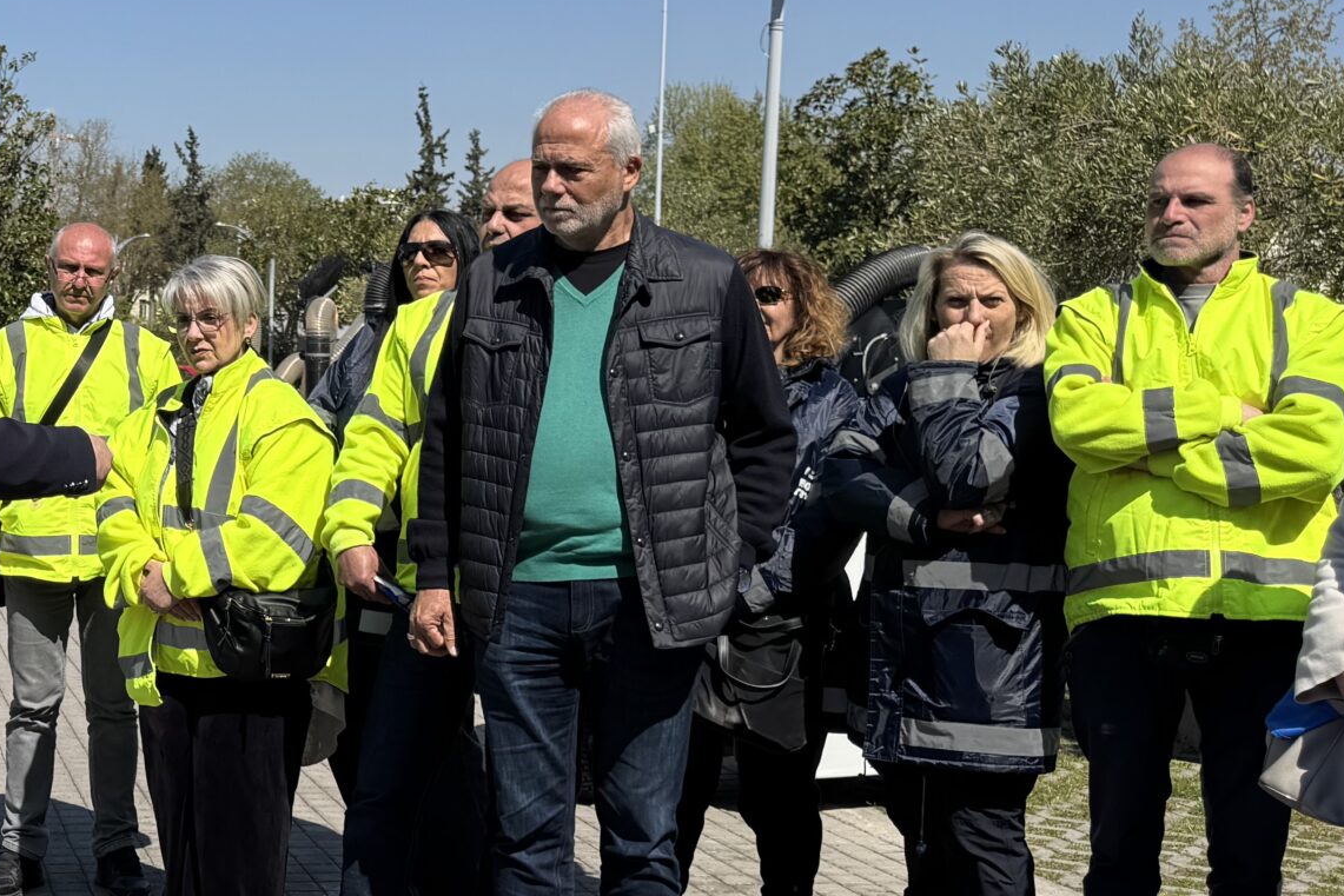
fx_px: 2091
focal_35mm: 56
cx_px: 65
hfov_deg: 33.2
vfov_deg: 24.1
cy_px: 350
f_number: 1.78
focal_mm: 6.76
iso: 80
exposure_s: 1/5348
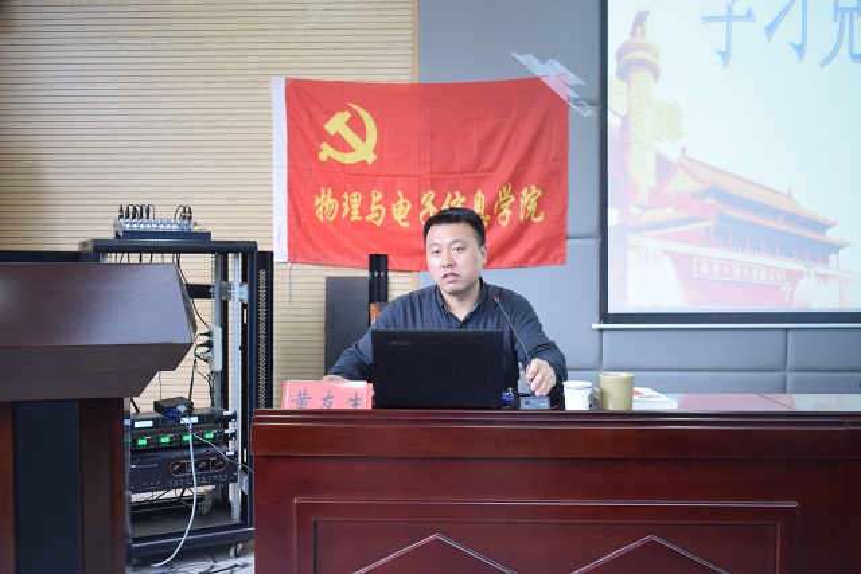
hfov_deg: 55.1
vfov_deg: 38.4
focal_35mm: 34
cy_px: 287
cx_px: 430
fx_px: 825
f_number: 3.8
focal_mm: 23
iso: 720
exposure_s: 1/40
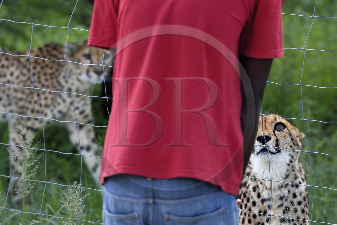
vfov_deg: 6.9
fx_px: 1872
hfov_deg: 10.3
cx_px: 168
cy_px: 112
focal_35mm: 200
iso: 400
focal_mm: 200
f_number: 5
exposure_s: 1/640
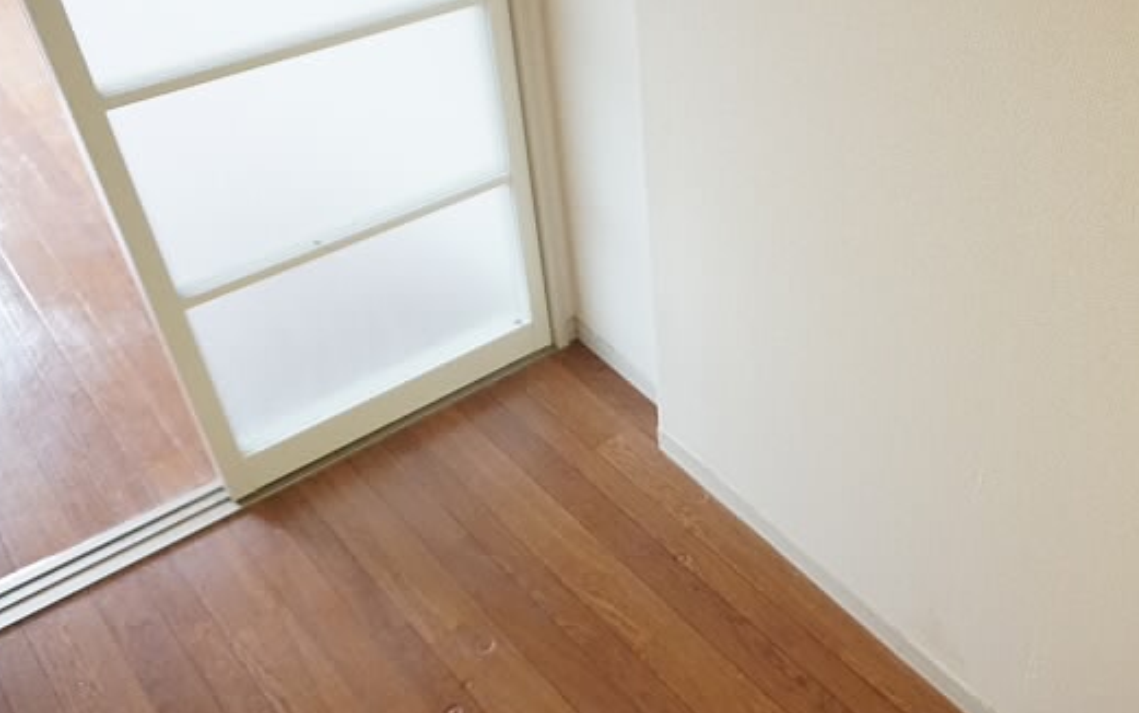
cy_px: 313
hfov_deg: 55.5
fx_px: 1056
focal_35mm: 34
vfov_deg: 37.2
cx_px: 760
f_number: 3.5
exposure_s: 1/40
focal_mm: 16
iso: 3200
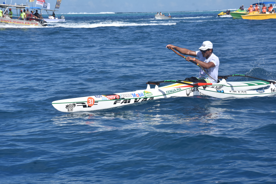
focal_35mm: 105
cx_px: 138
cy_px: 92
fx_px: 805
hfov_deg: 19.5
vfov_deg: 13.0
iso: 800
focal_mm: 70
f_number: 11
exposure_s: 1/2000
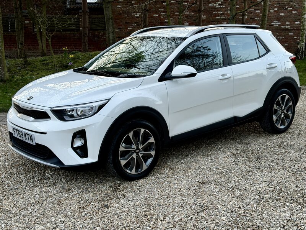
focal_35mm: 48
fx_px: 424
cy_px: 115
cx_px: 153
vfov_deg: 30.3
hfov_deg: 39.7
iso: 80
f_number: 1.78
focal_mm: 6.76
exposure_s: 1/121
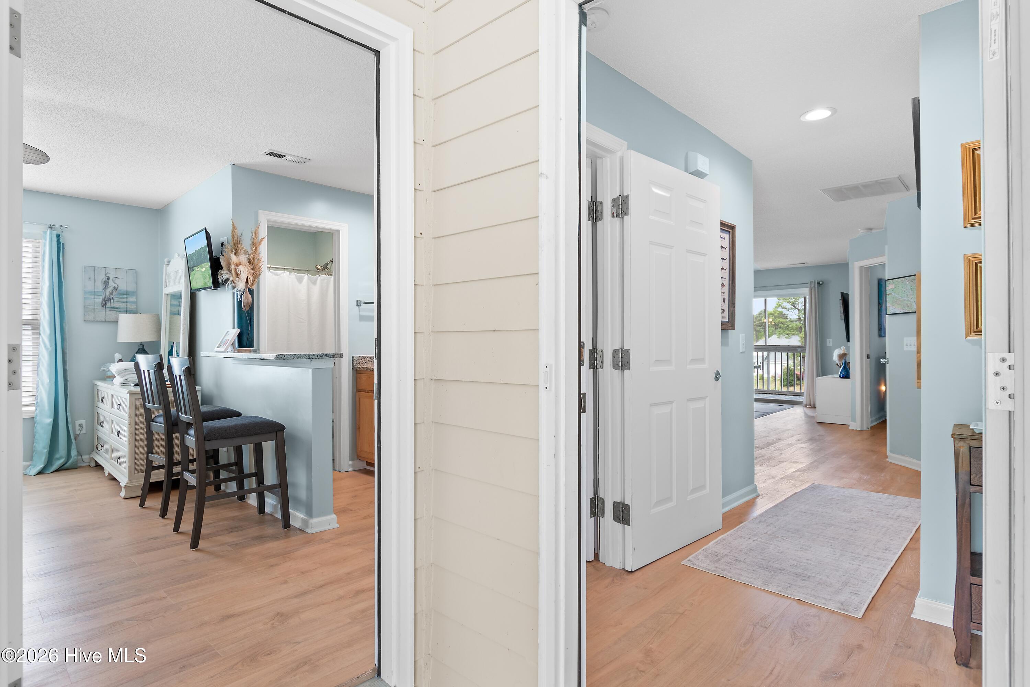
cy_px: 344
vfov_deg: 64.6
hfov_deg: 86.9
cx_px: 515
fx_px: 544
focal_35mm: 19
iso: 100
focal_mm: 13
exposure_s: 1/8
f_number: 4.8
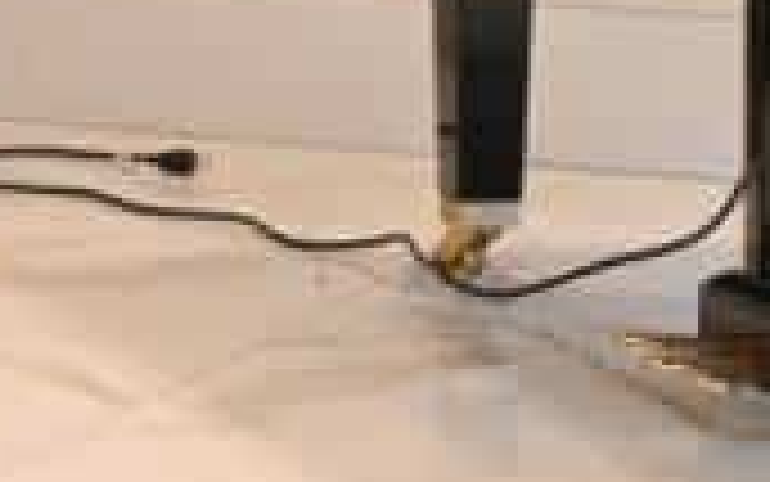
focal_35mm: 347
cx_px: -1067
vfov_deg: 3.7
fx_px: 7284
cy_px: -545
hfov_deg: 5.8
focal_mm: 38
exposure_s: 1/200
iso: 640
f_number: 4
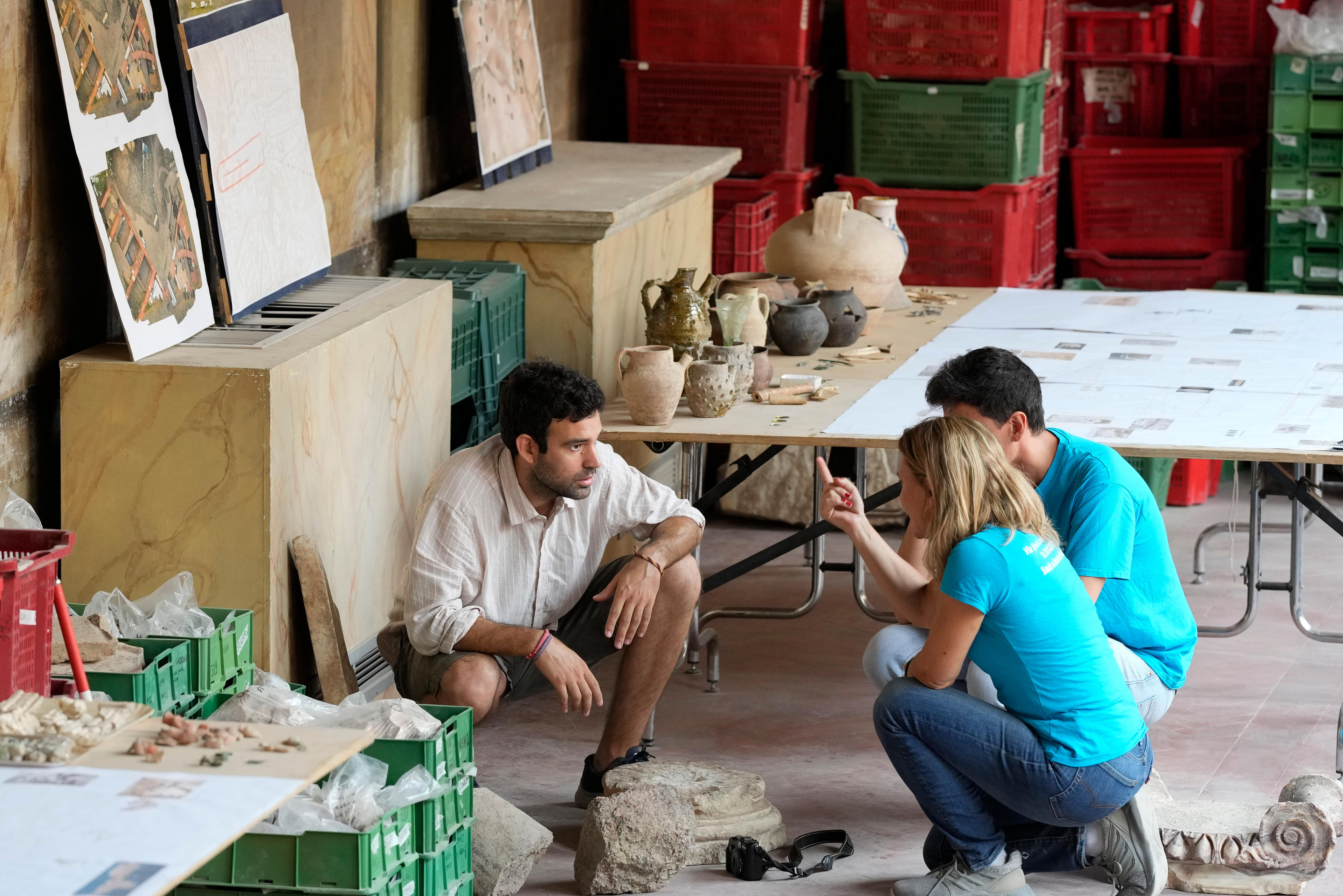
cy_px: 429
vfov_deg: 7.8
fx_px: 6566
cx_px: 790
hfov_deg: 11.7
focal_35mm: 176
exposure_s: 1/400
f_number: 4
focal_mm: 135
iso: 2000
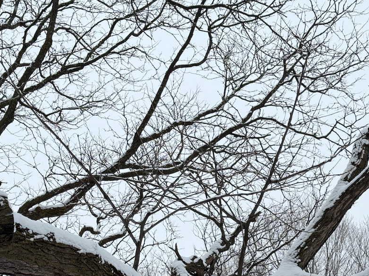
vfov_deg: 18.5
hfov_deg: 24.7
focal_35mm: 79
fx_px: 842
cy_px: 207
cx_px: 181
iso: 80
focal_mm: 6.76
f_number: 1.78
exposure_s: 1/178
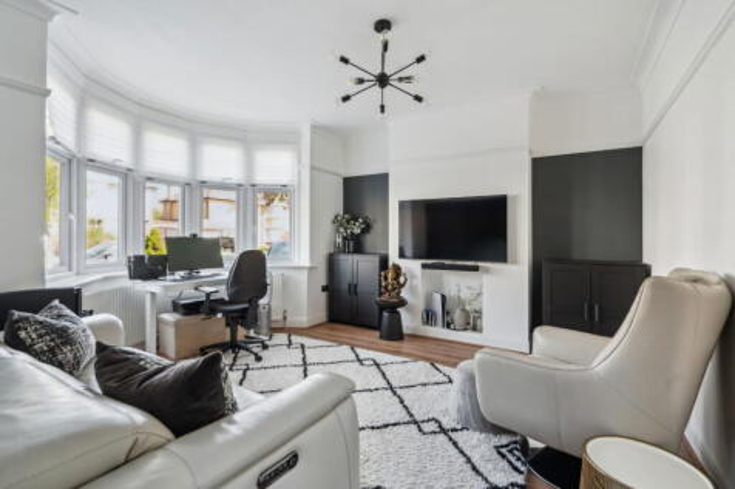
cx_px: 368
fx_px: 327
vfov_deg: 73.7
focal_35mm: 16
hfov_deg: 96.8
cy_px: 244
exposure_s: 1/20
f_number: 8
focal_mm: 16
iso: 640
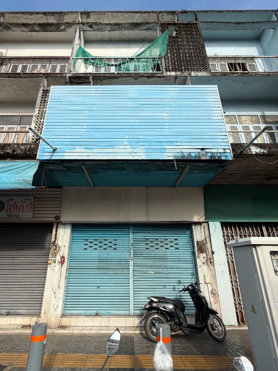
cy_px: 192
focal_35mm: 17
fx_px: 182
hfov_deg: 74.6
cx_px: 127
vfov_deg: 91.0
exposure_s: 1/1189
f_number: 2.2
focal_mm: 2.22
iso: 50
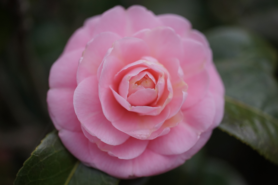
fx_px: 386
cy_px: 92
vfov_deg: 27.0
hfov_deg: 39.6
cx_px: 139
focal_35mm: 50
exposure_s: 1/1250
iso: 500
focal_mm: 50
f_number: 2.8
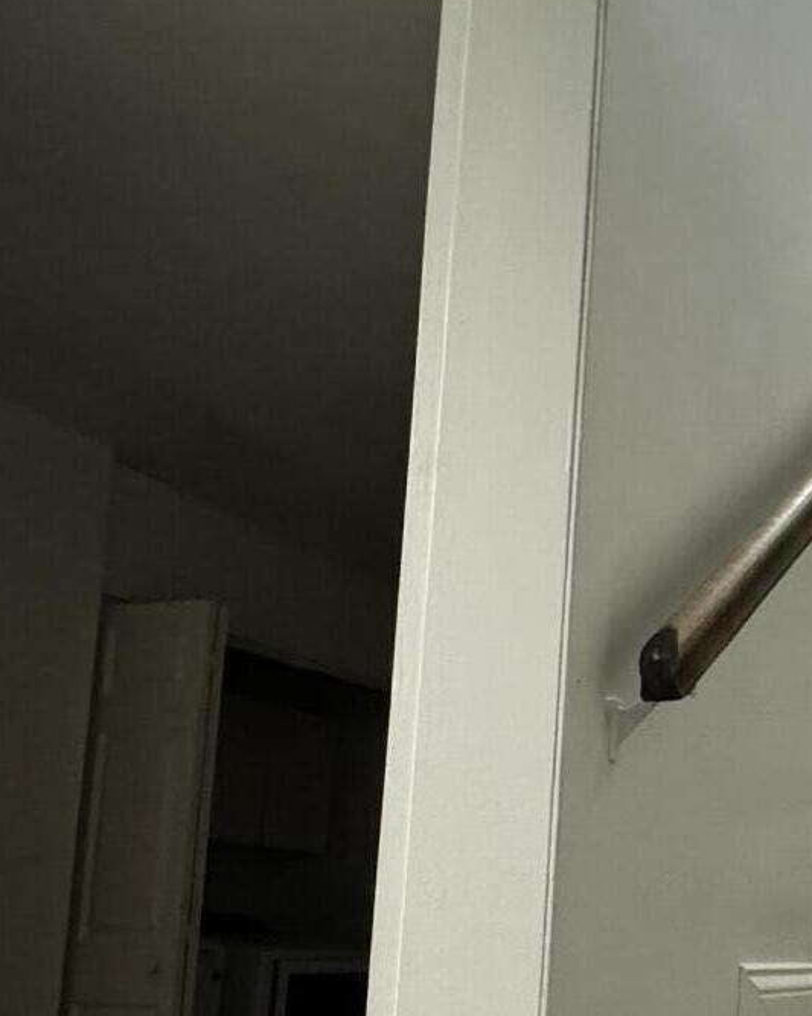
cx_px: 1080
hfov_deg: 29.0
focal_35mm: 41
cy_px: 798
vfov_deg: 43.0
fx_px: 1232
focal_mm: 2.22
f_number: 2.2
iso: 1000
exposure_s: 1/60
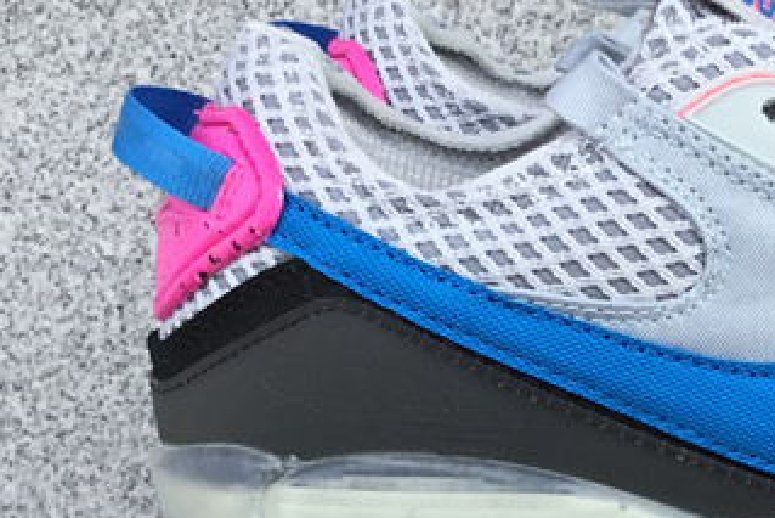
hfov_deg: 21.2
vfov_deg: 14.6
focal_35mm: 91
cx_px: 853
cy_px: 587
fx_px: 1960
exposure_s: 1/341
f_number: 2.4
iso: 25
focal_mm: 3.3
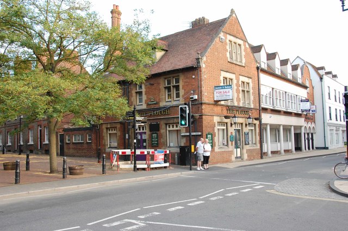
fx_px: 333
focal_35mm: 34
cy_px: 116
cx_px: 174
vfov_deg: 38.3
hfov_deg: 55.2
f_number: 5.6
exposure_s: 1/125
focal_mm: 23
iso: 320
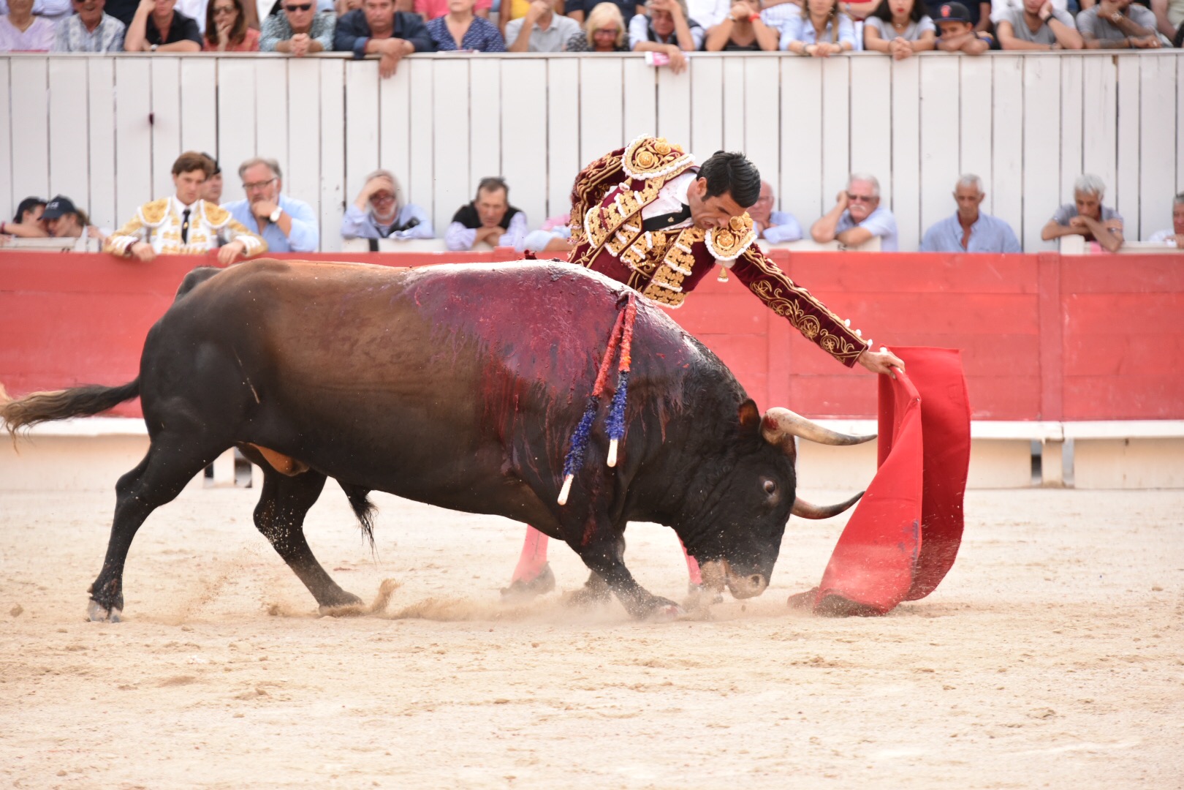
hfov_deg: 11.4
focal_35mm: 180
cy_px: 395
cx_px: 592
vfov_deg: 7.6
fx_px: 5920
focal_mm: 180
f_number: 5.6
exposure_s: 1/640
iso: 2200
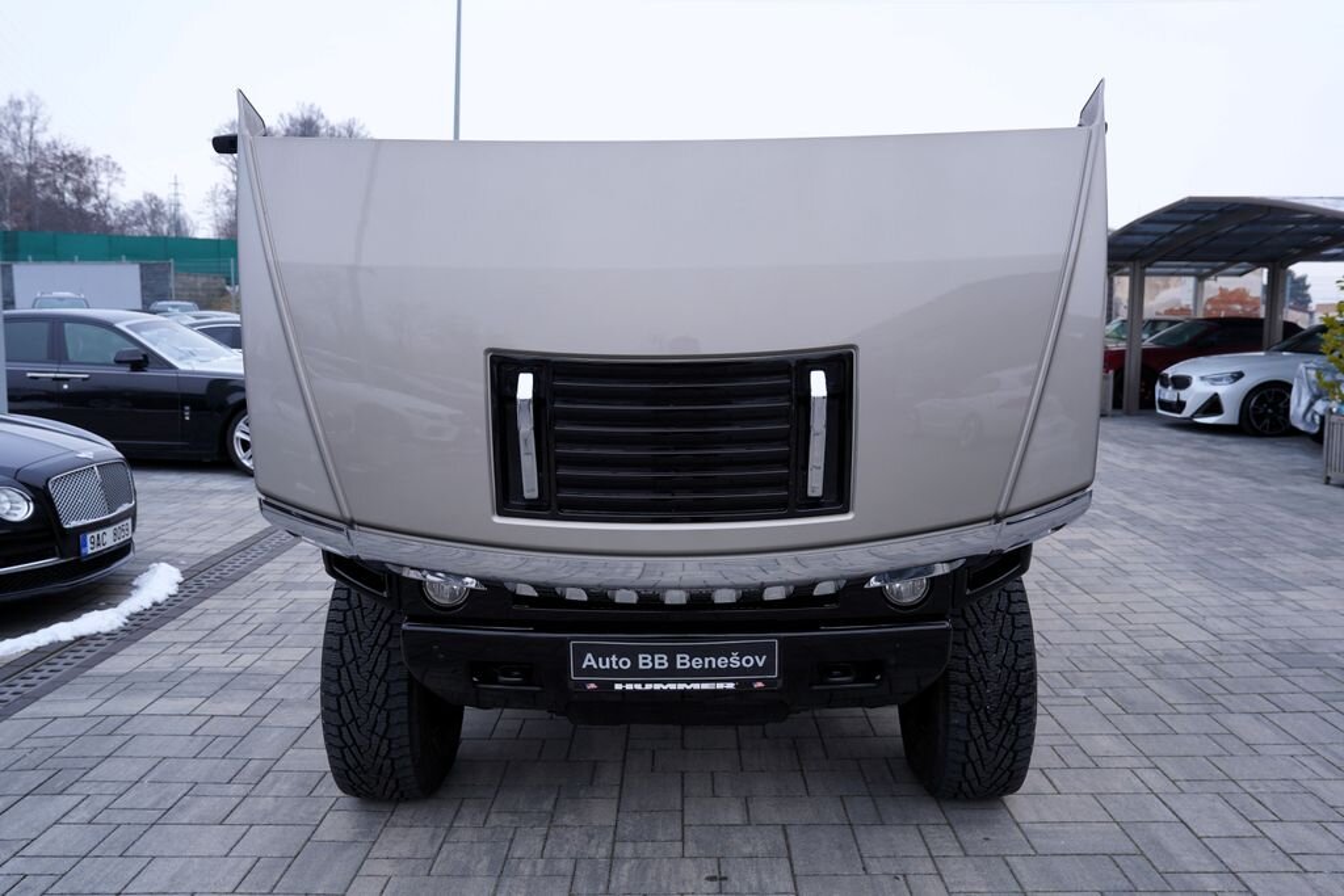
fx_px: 1083
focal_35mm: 29
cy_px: 448
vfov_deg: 45.0
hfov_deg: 63.7
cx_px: 672
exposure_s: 1/80
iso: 100
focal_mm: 29
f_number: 4.5
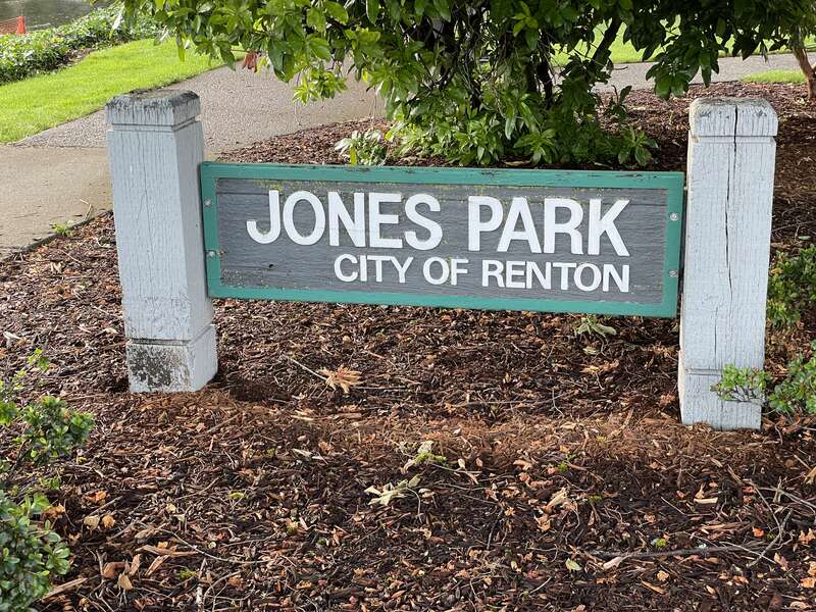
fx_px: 1226
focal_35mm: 52
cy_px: 306
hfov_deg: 36.8
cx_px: 408
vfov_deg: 28.0
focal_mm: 6
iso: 125
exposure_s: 1/99
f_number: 2
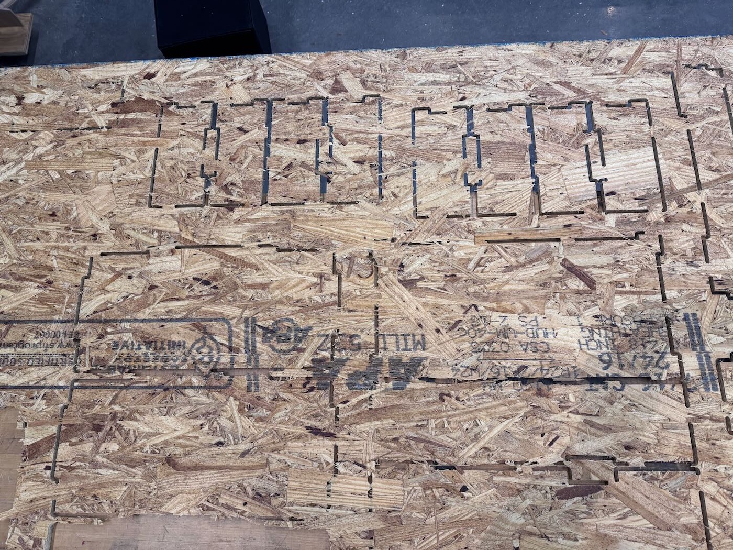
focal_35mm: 24
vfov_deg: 56.8
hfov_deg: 71.6
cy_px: 275
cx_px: 366
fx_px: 508
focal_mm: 6.76
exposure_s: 1/120
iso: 160
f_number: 1.78
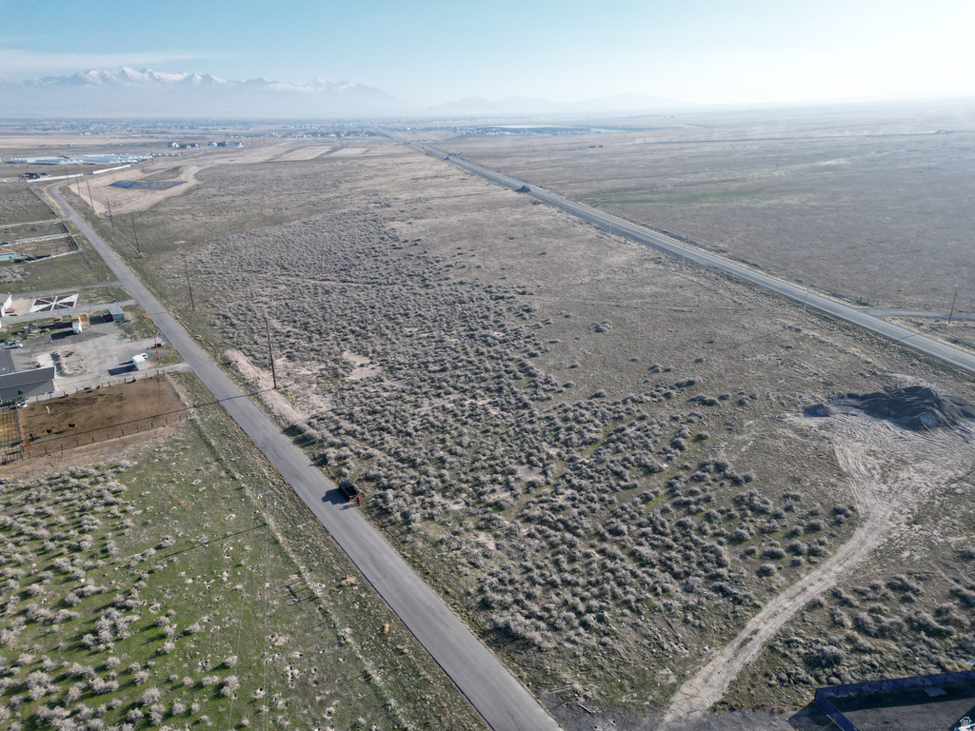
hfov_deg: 71.6
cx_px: 488
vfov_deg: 56.8
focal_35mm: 24
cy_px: 366
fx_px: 676
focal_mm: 6.72
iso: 200
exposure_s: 1/3000
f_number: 1.7
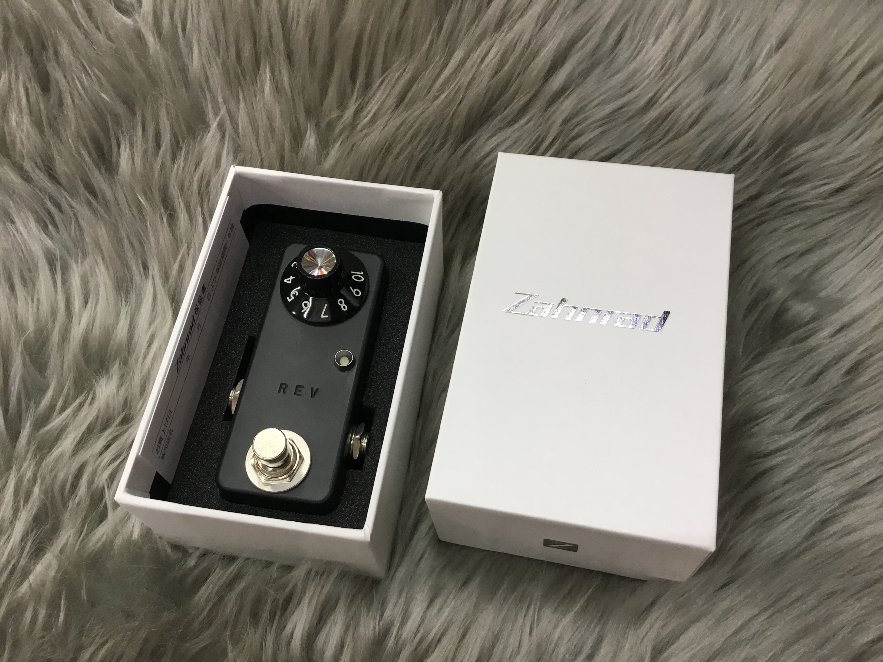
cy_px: 331
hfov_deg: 58.4
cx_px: 442
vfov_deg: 45.4
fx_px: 791
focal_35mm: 31
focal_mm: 3.3
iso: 32
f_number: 2.4
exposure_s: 1/30
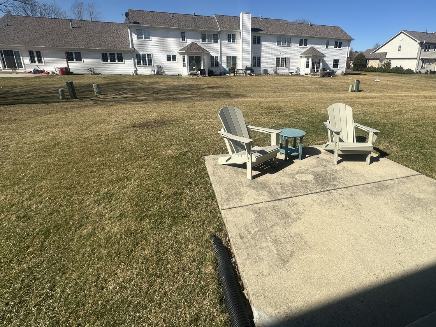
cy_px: 125
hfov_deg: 86.8
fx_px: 227
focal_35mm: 18
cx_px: 258
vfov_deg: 70.6
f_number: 2.2
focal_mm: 2.22
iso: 50
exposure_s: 1/3401
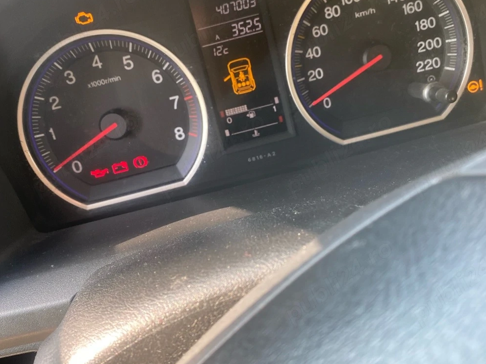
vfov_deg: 40.7
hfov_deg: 52.6
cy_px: 174
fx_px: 491
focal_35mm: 35
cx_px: 244
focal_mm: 4.25
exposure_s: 1/120
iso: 125
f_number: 1.8
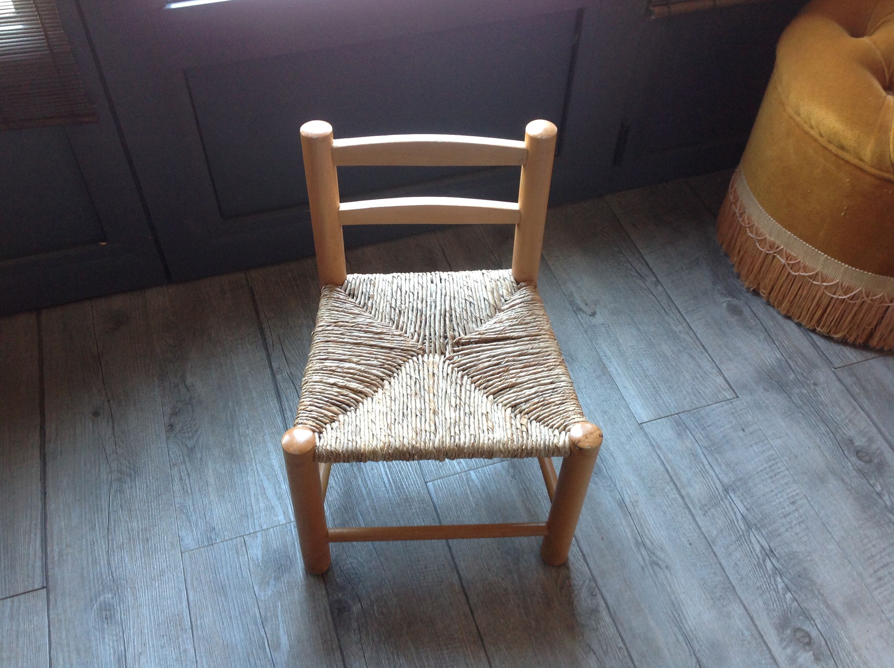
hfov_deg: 52.7
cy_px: 334
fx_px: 903
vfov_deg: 40.6
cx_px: 447
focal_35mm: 35
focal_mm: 4.28
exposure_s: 1/15
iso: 100
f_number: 2.4
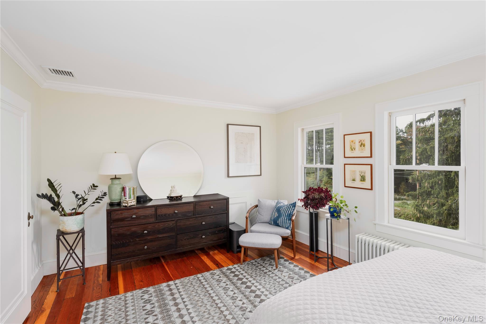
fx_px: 223
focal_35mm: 16
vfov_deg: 72.0
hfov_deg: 95.0
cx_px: 243
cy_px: 162
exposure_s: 1/200
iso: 250
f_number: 8
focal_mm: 16.5
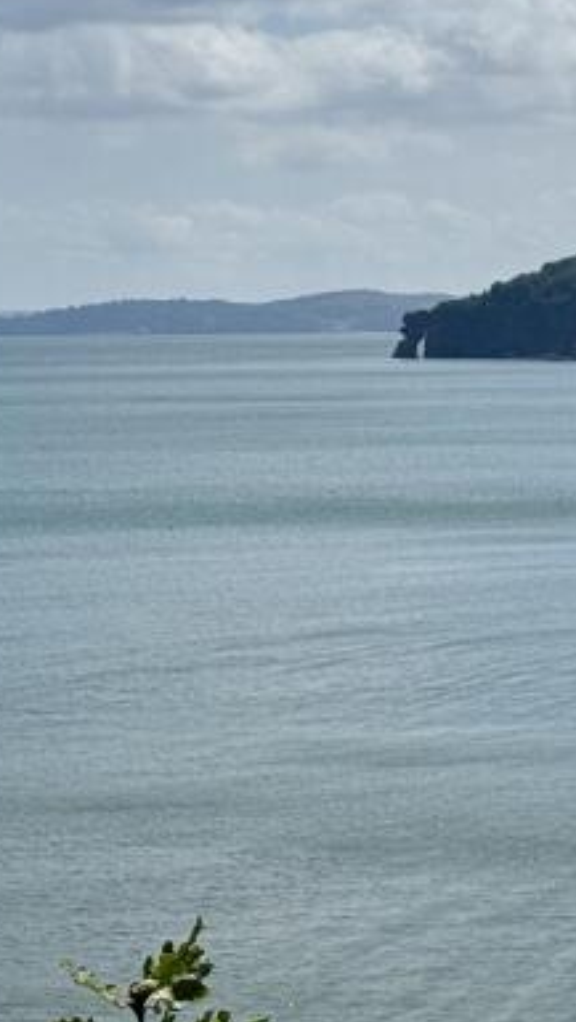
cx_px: 810
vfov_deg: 15.4
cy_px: 433
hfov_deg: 8.6
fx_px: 3768
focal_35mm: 139
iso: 64
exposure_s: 1/15385
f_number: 1.78
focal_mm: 6.76
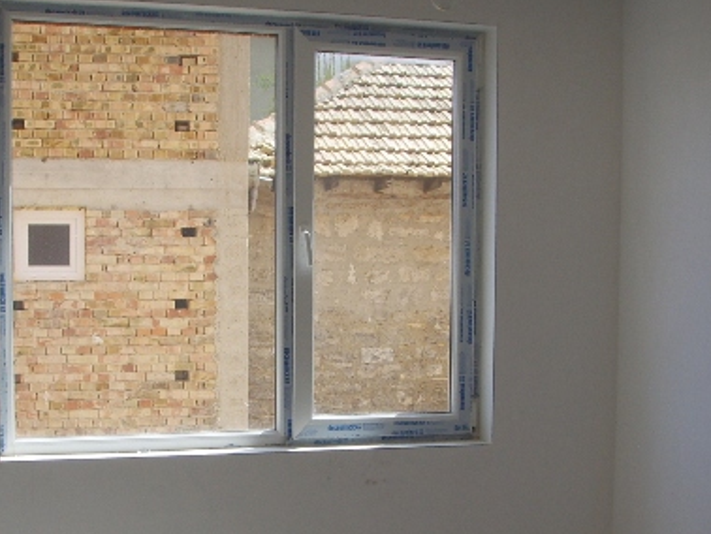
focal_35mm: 61
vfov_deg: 23.8
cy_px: 399
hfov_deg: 31.6
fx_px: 1254
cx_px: 284
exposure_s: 1/250
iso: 50
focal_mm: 6.6
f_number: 3.5
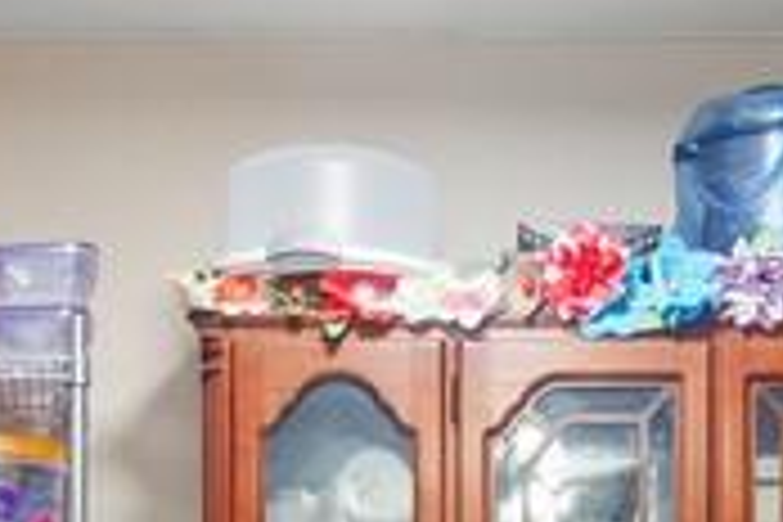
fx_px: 2534
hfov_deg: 17.5
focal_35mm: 117
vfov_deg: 11.3
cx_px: 554
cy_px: 747
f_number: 7.1
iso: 800
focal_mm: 11
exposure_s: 1.3
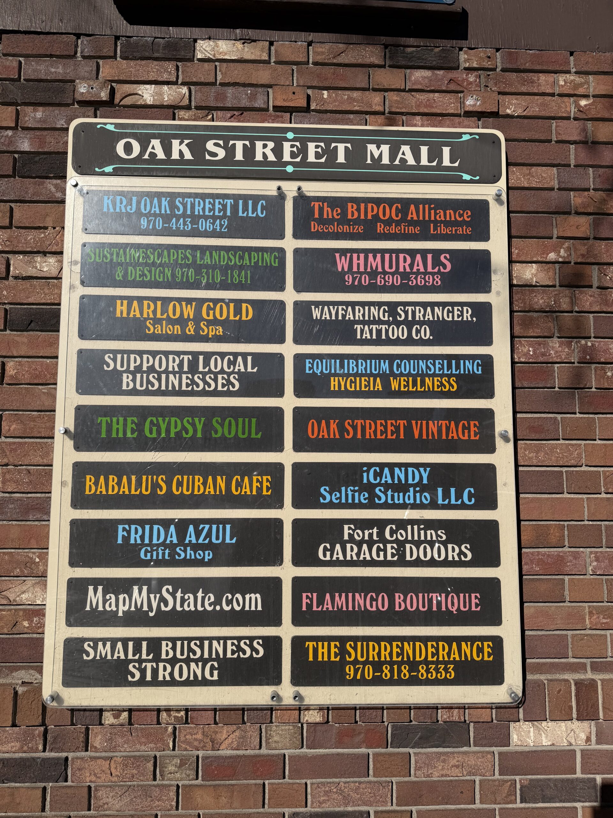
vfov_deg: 71.6
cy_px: 409
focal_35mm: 24
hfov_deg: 56.8
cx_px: 306
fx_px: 567
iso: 80
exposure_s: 1/10309
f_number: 1.78
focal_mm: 6.76
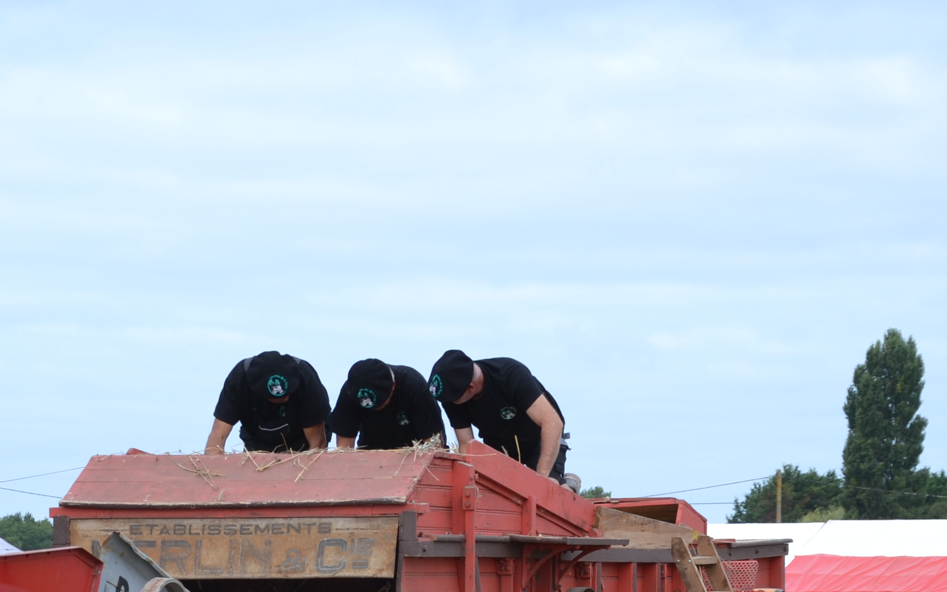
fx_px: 4233
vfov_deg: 7.9
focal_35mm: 164
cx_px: 310
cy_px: 644
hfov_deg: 12.7
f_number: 6.3
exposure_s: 1/160
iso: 100
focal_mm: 48
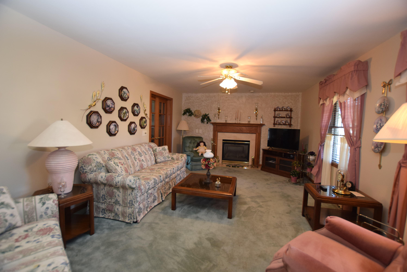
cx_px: 204
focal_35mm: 15
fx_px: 170
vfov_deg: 77.4
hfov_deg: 100.3
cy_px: 136
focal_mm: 10
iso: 800
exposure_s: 1/60
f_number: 4
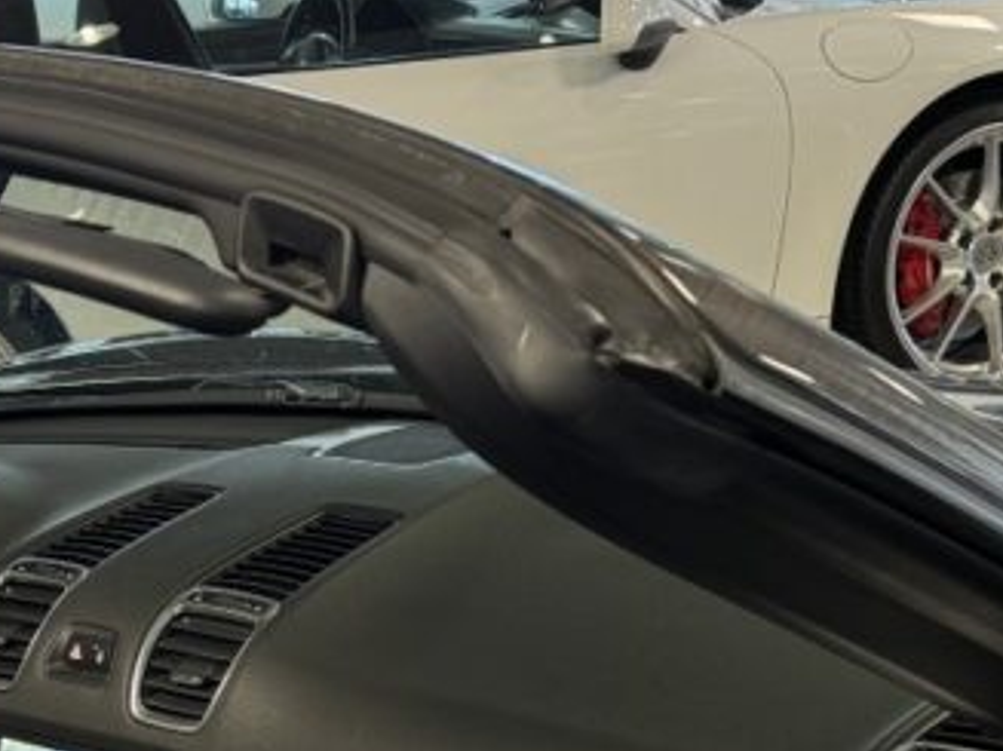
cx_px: 129
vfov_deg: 15.9
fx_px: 2549
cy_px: 981
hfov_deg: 21.8
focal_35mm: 88
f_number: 1.78
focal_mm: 6.76
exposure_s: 1/60
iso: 250
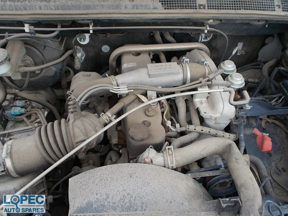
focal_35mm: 30
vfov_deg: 46.8
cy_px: 108
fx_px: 250
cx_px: 144
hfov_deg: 60.0
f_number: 3.4
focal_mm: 5.3
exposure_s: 1/80
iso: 80
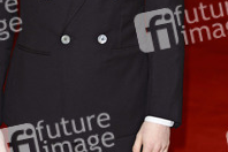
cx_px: 89
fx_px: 1539
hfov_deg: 8.5
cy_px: -32
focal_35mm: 243
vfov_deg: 5.6
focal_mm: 80
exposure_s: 1/200
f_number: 4.5
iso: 320
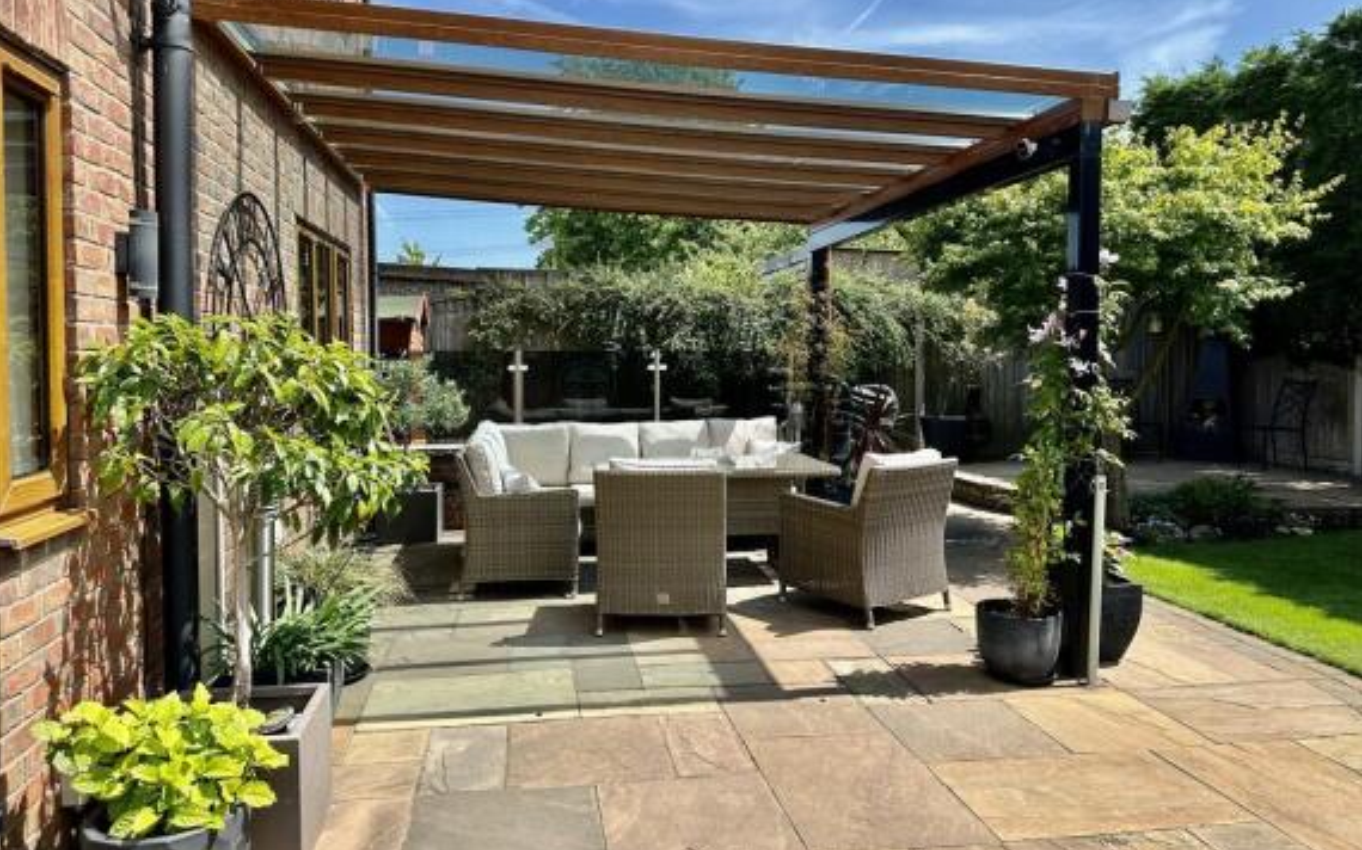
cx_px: 668
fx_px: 965
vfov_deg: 47.5
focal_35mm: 26
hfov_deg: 70.4
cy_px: 390
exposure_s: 1/2252
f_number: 1.78
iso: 80
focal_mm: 6.86
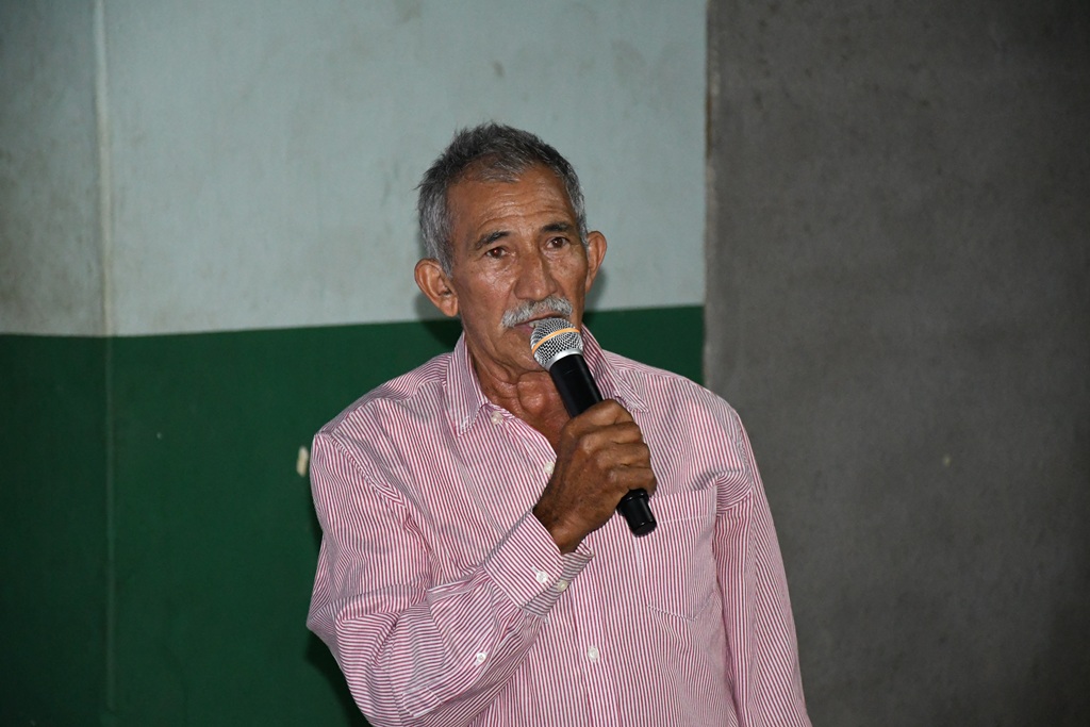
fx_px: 5087
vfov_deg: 8.2
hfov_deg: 12.2
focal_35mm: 168
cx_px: 545
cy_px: 364
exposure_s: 1/160
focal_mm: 112
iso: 6400
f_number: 5.6
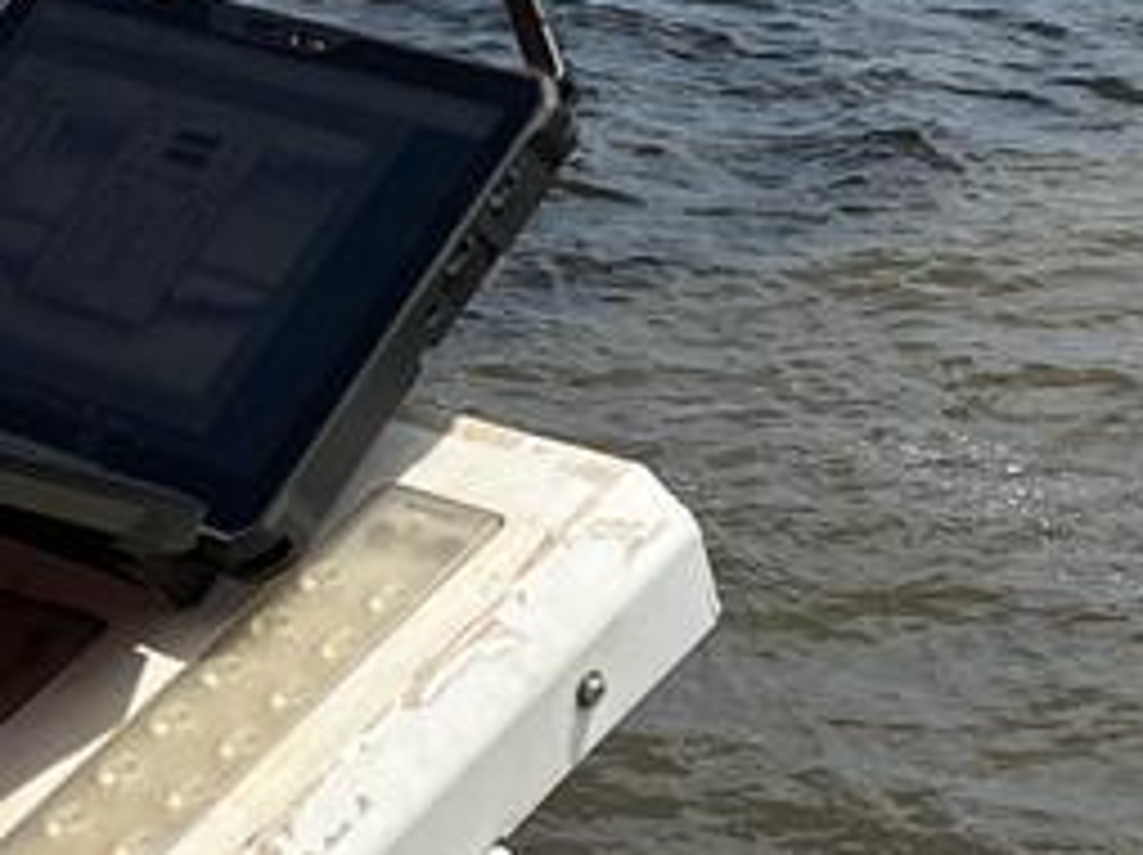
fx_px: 4519
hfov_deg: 14.3
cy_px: -544
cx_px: 954
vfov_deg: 10.3
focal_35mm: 137
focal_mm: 5.7
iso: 50
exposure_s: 1/6579
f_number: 1.5
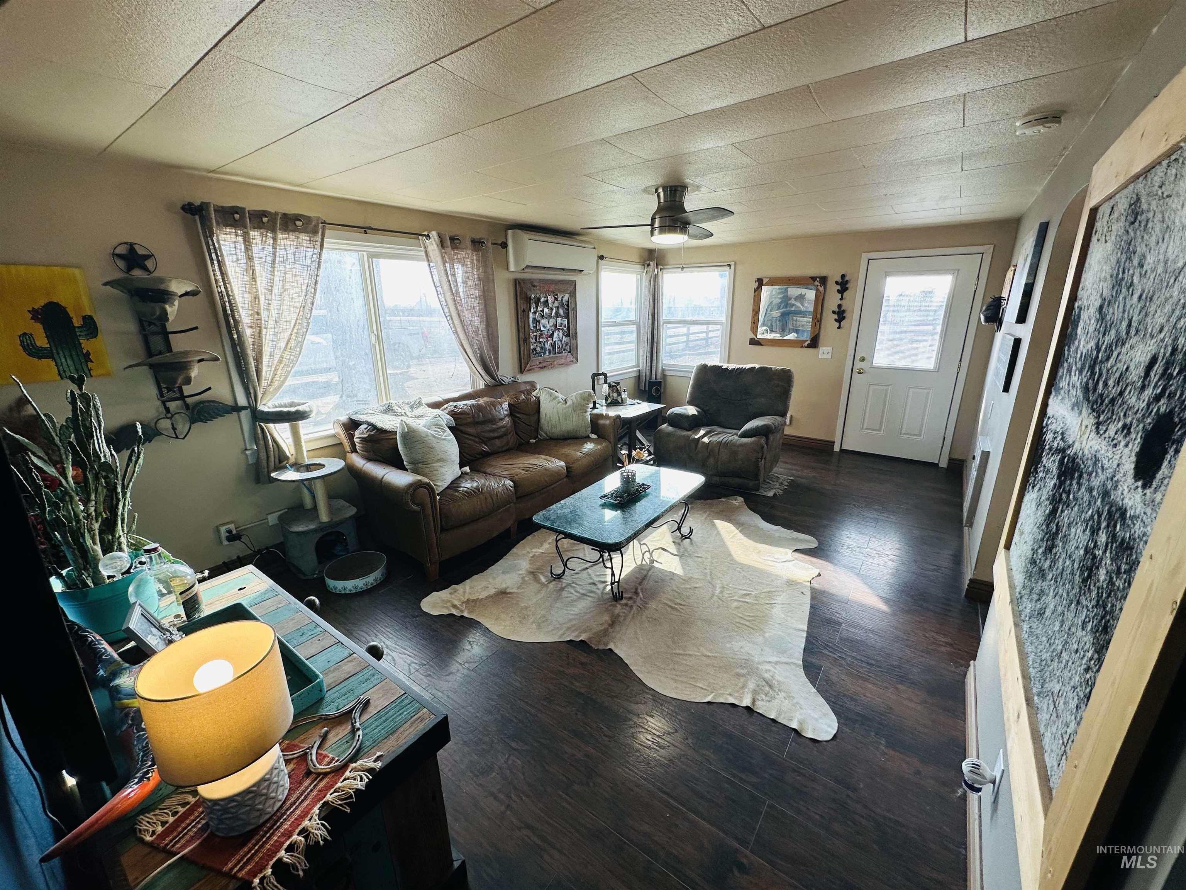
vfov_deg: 85.7
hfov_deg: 102.1
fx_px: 480
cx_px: 593
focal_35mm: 14
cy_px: 445
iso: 64
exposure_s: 1/120
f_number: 2.2
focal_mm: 2.22
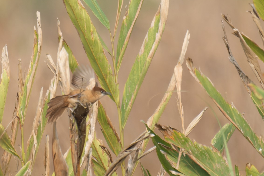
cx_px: 92
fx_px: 7845
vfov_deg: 1.3
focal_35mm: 1070
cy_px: 108
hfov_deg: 1.9
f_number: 6.3
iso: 640
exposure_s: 1/1250
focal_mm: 500
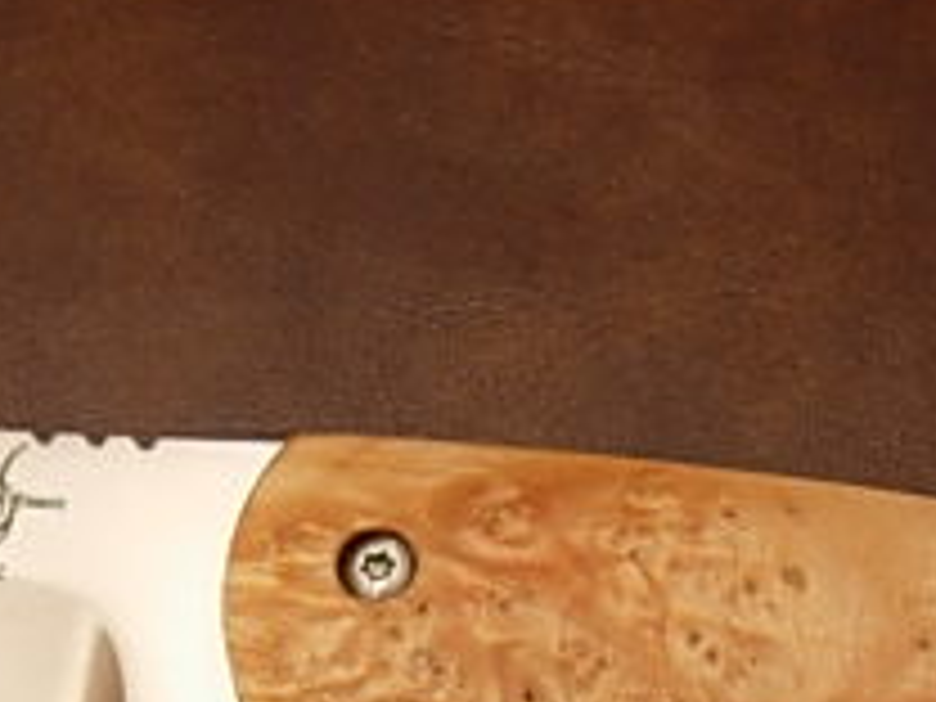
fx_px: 3164
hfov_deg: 16.8
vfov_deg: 12.2
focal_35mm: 117
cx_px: 360
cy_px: 940
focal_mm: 7.8
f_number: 2.8
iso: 64
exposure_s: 1/15.1
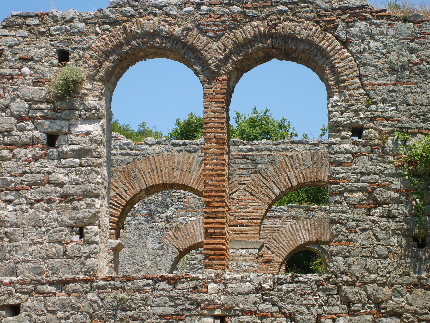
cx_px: 226
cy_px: 155
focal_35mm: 97
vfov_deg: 15.2
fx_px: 1205
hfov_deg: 20.2
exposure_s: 1/350
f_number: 4.6
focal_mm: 15.5
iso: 50
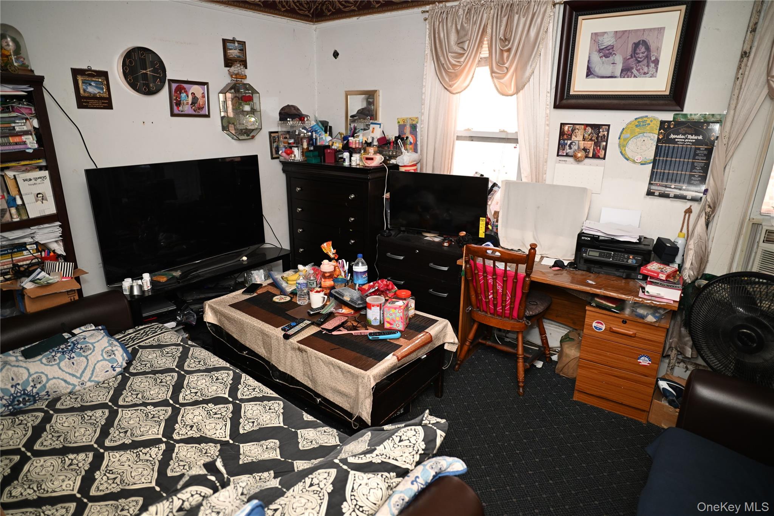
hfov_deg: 84.0
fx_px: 430
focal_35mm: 20
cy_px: 258
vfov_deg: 61.9
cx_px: 387
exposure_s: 1/200
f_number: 2.8
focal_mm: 20
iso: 400
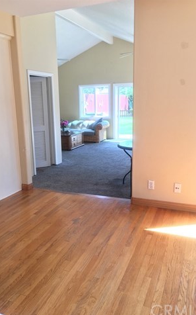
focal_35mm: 31
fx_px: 265
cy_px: 158
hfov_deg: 40.5
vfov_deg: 61.3
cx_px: 85
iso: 25
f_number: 2.2
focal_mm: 4.15
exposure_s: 1/30
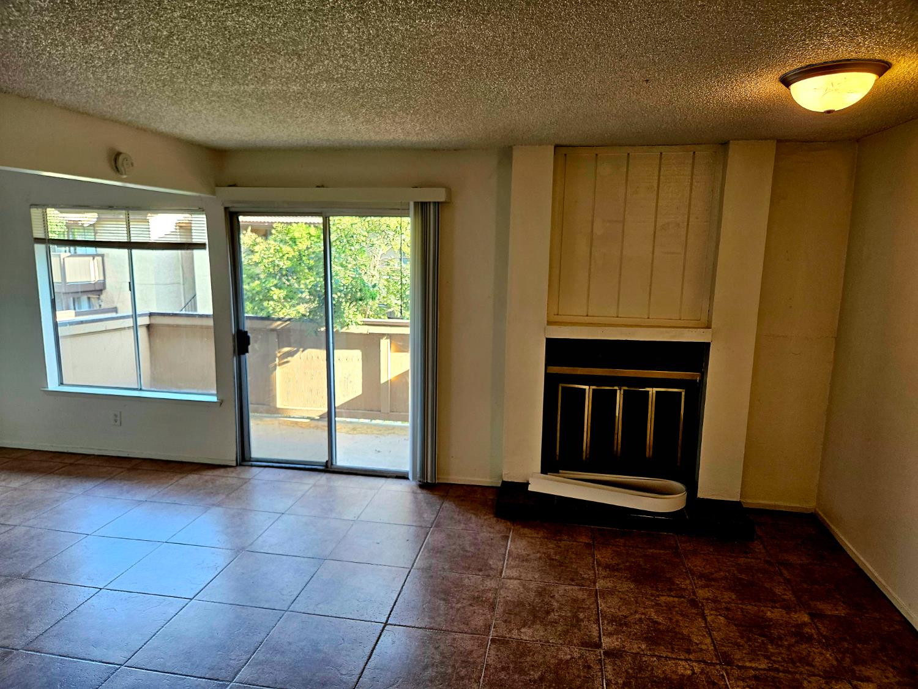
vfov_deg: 58.9
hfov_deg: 73.9
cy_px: 344
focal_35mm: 23
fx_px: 610
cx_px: 459
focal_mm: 5.4
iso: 160
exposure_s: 1/120
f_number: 1.8
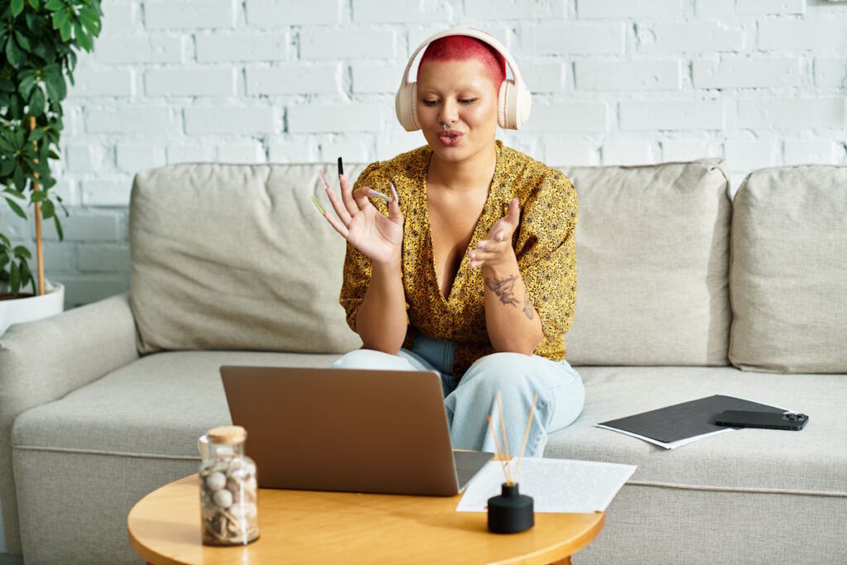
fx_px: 2000
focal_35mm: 85
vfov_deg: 16.1
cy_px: 282
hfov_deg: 23.9
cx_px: 424
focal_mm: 85
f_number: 2.8
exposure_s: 1/200
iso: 125
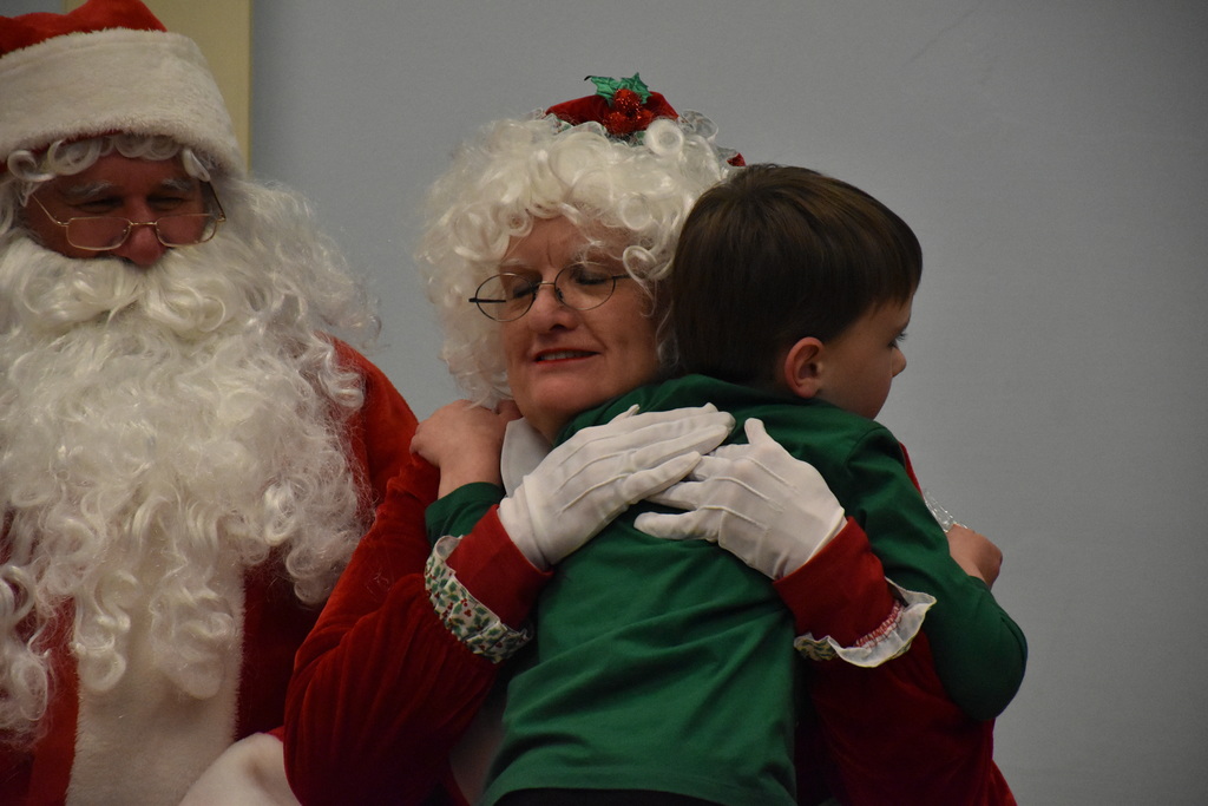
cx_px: 604
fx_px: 7047
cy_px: 403
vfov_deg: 6.5
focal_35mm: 210
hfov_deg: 9.8
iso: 5000
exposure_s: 1/400
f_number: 5.6
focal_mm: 140
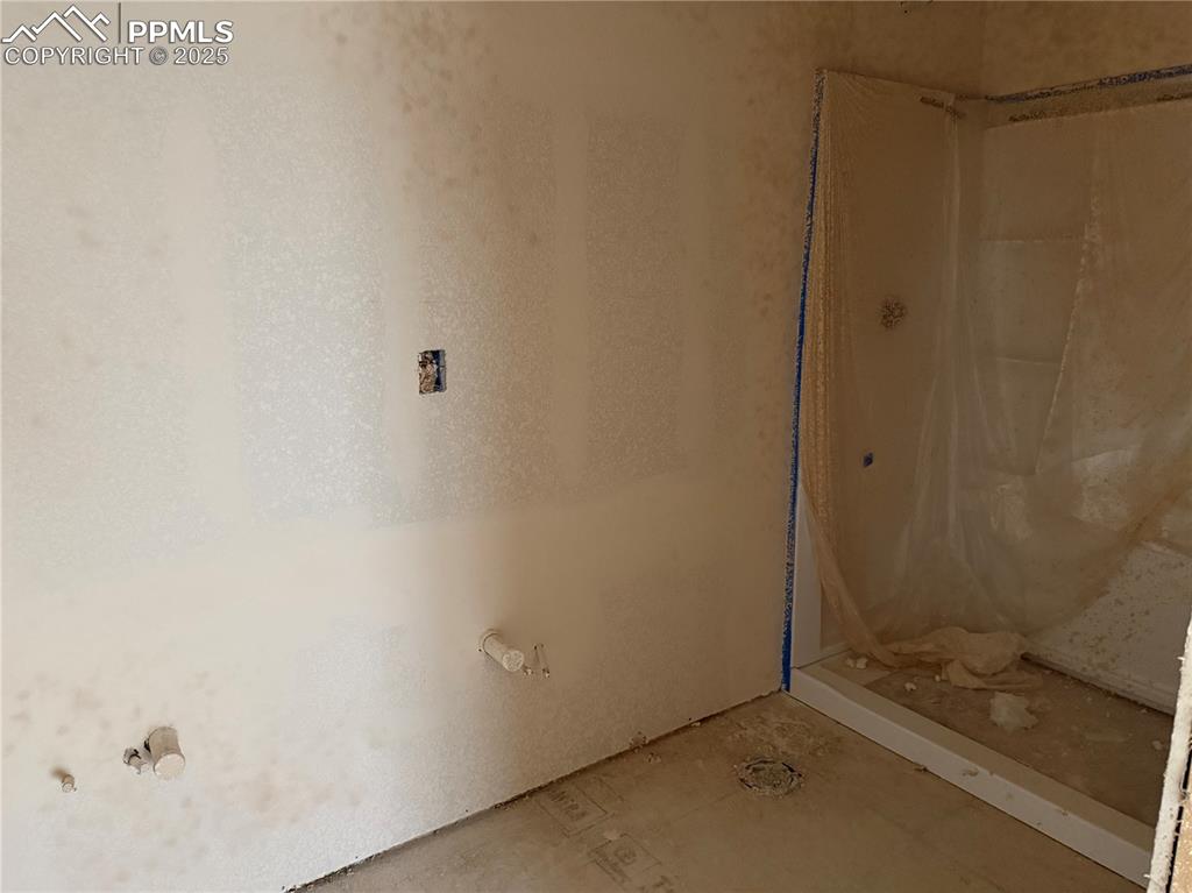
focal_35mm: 24
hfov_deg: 71.6
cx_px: 596
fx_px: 826
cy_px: 446
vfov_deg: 56.8
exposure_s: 1/40
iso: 1000
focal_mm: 6.76
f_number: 1.78
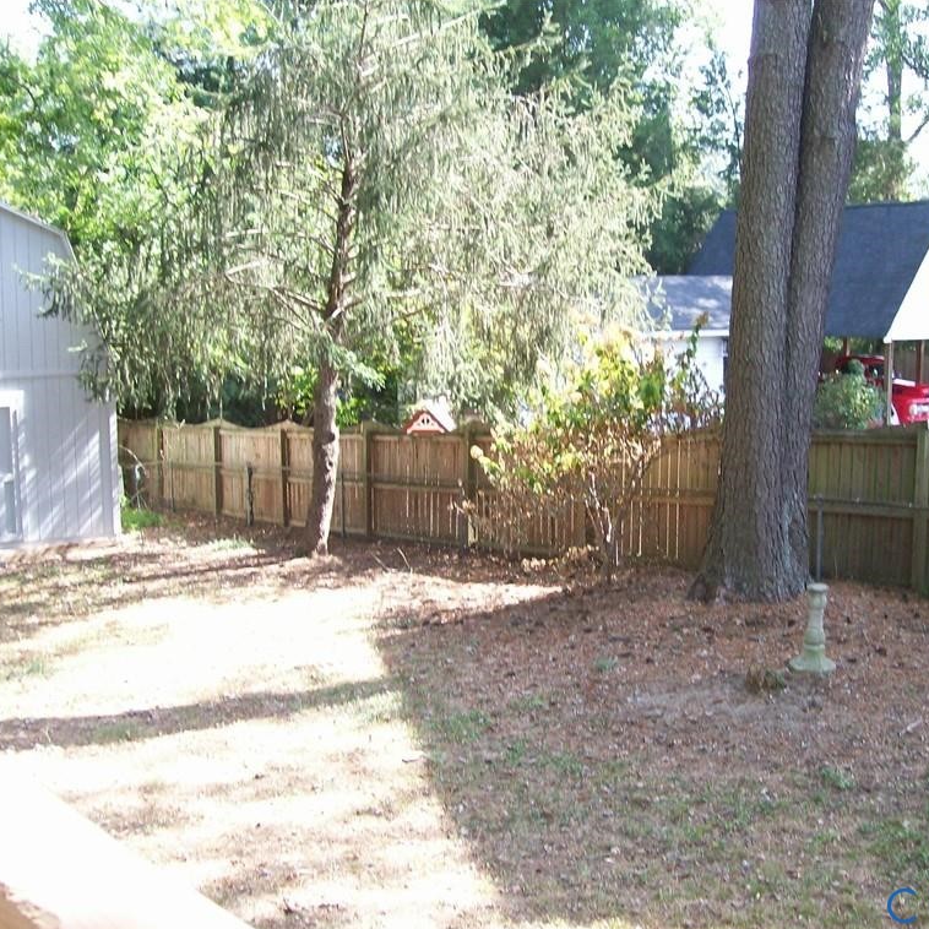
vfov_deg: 39.2
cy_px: 468
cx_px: 510
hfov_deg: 39.1
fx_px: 1306
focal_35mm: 43
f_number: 2.7
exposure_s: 1/89.4
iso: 80
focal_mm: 6
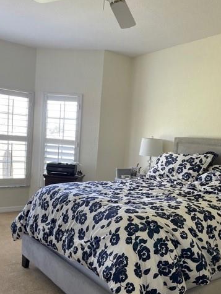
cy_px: 176
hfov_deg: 40.7
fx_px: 298
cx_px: 104
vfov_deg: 52.2
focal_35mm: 35
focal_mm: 4.2
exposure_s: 1/121
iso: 100
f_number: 1.6
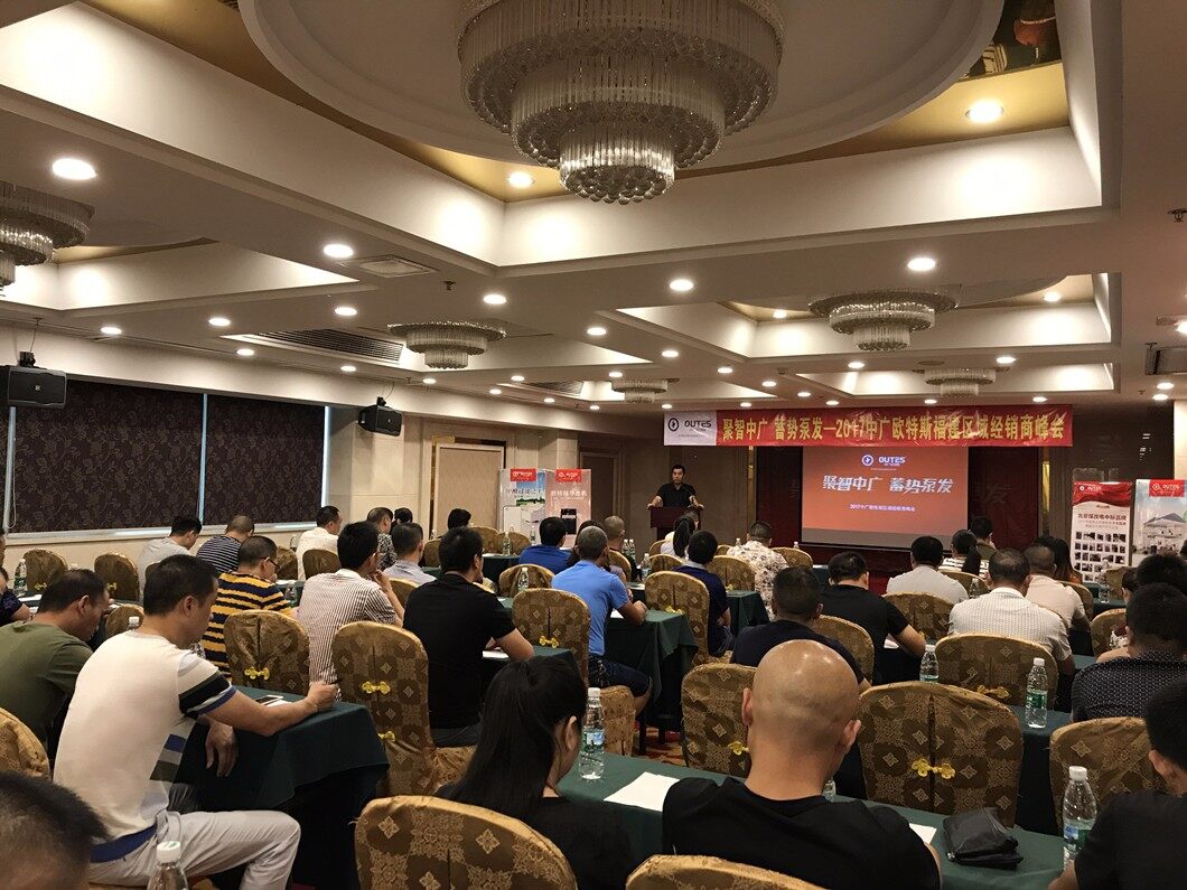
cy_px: 445
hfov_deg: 63.4
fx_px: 960
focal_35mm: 28
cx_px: 594
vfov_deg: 49.7
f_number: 1.8
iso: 40
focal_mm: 3.99
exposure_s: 1/15
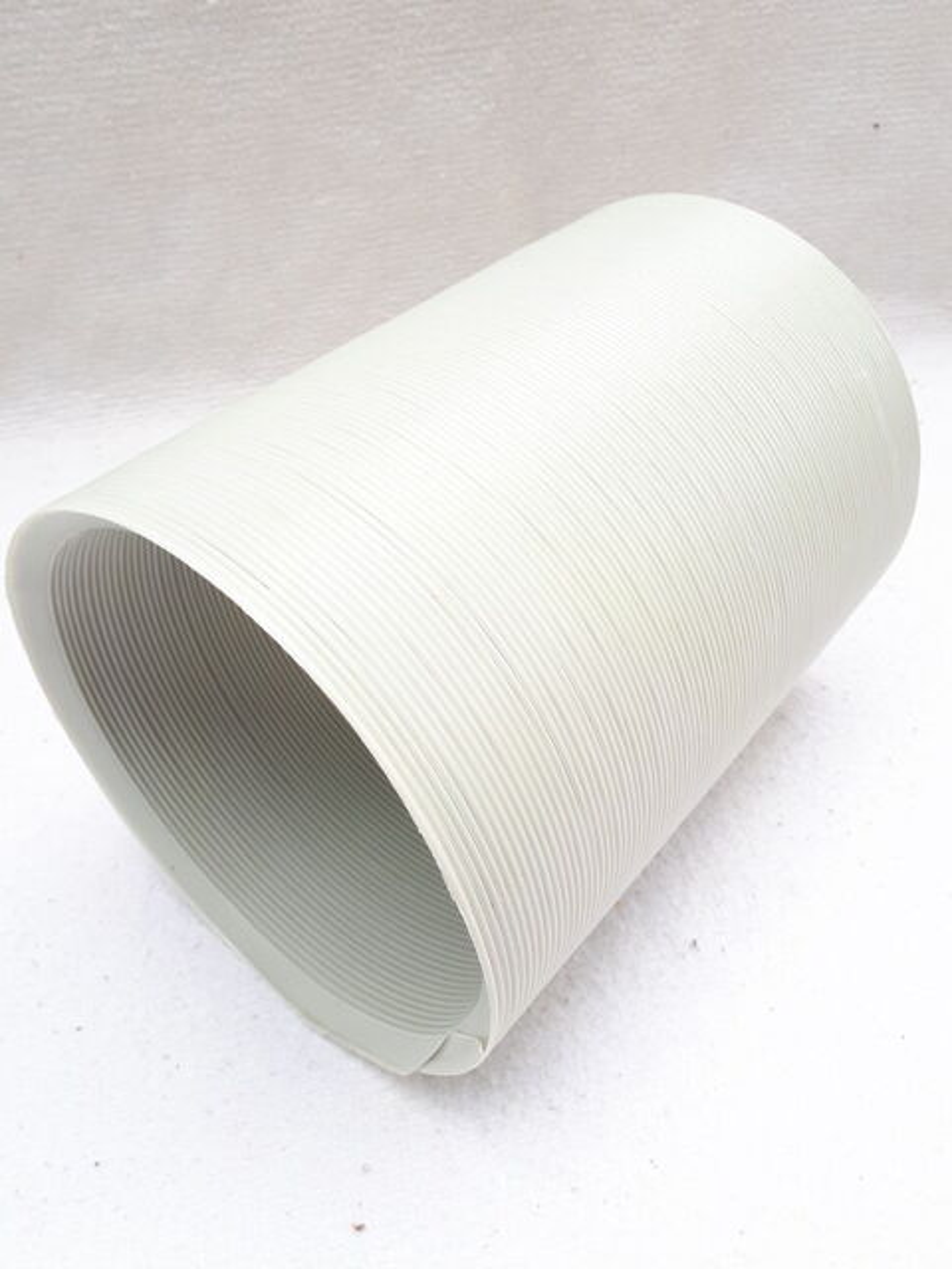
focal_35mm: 27
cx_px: 476
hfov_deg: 51.4
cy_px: 634
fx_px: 990
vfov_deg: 65.3
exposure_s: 1/100
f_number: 1.9
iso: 40
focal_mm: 3.6
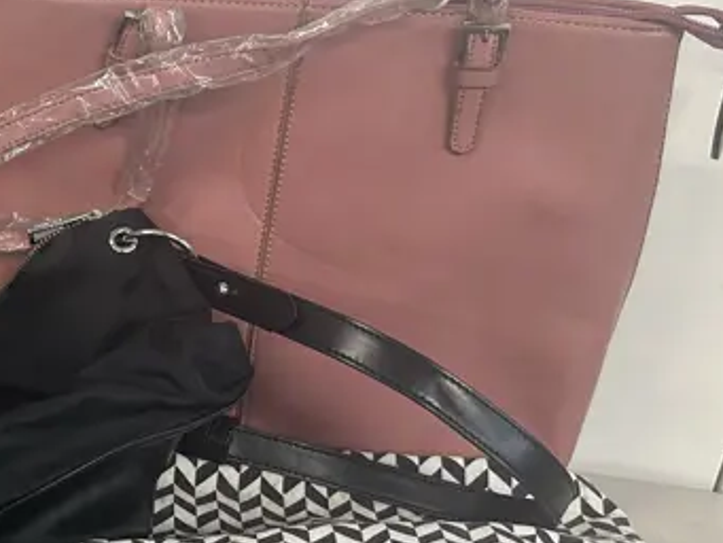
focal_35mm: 72
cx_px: -195
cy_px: 399
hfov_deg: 24.0
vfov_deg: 20.3
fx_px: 1504
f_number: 1.78
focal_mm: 6.86
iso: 160
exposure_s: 1/50
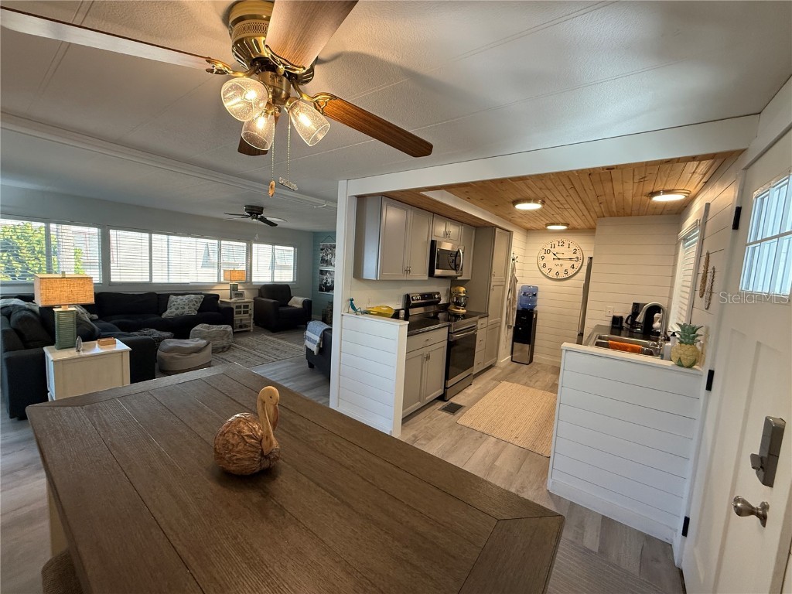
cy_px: 297
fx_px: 320
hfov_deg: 102.1
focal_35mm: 14
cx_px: 396
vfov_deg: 85.7
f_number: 2.2
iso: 320
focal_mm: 2.22
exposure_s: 1/120
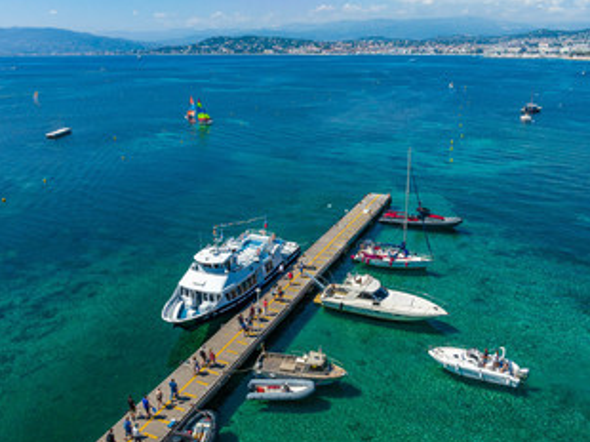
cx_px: 276
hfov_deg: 61.6
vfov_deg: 47.9
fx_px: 494
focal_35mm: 29
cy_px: 261
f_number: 6.3
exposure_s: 1/1000
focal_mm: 12.3
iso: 200
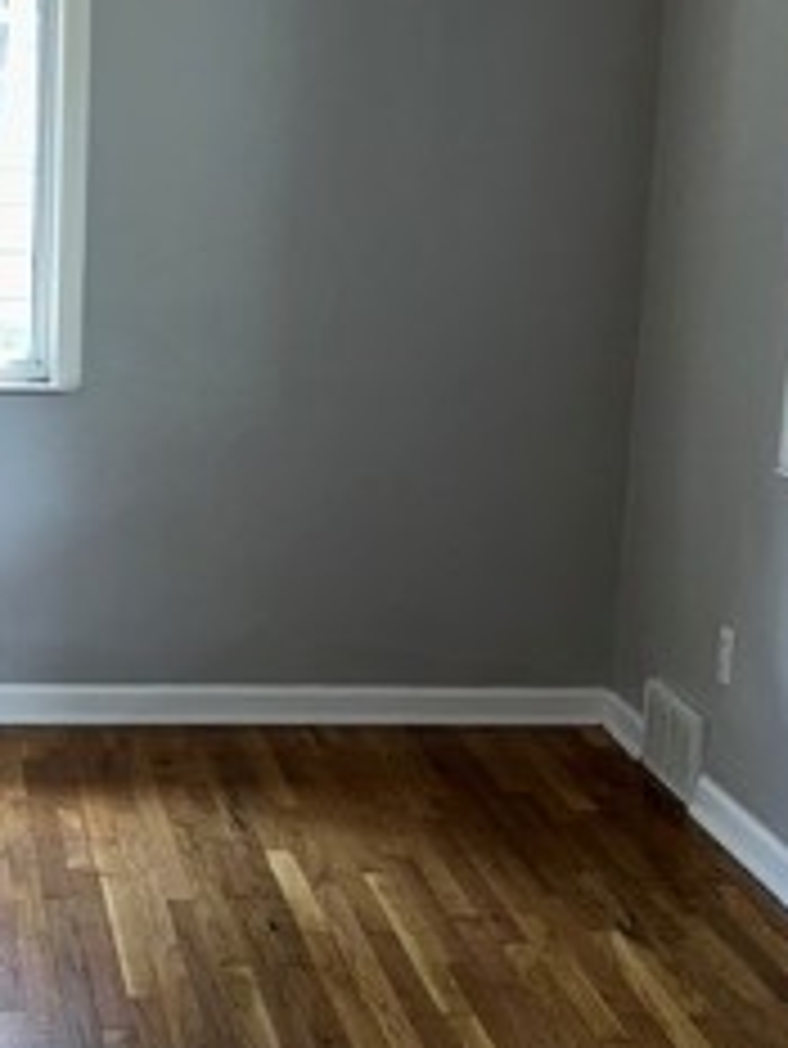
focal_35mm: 79
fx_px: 2396
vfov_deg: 24.7
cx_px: -9
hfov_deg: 18.2
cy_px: 576
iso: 64
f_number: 1.78
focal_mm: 6.86
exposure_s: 1/17
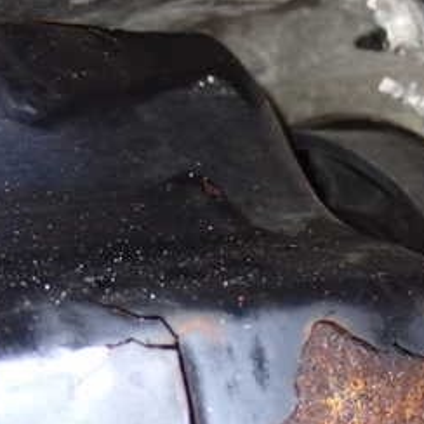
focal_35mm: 126
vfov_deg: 13.8
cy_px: 290
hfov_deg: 13.6
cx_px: 443
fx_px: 1746
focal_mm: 10.35
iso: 800
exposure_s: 1/60
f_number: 3.5
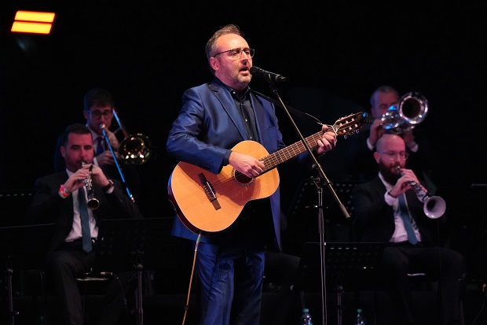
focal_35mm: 200
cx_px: 244
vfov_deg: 6.9
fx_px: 2705
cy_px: 162
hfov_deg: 10.3
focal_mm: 200
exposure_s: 1/640
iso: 10000
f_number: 4
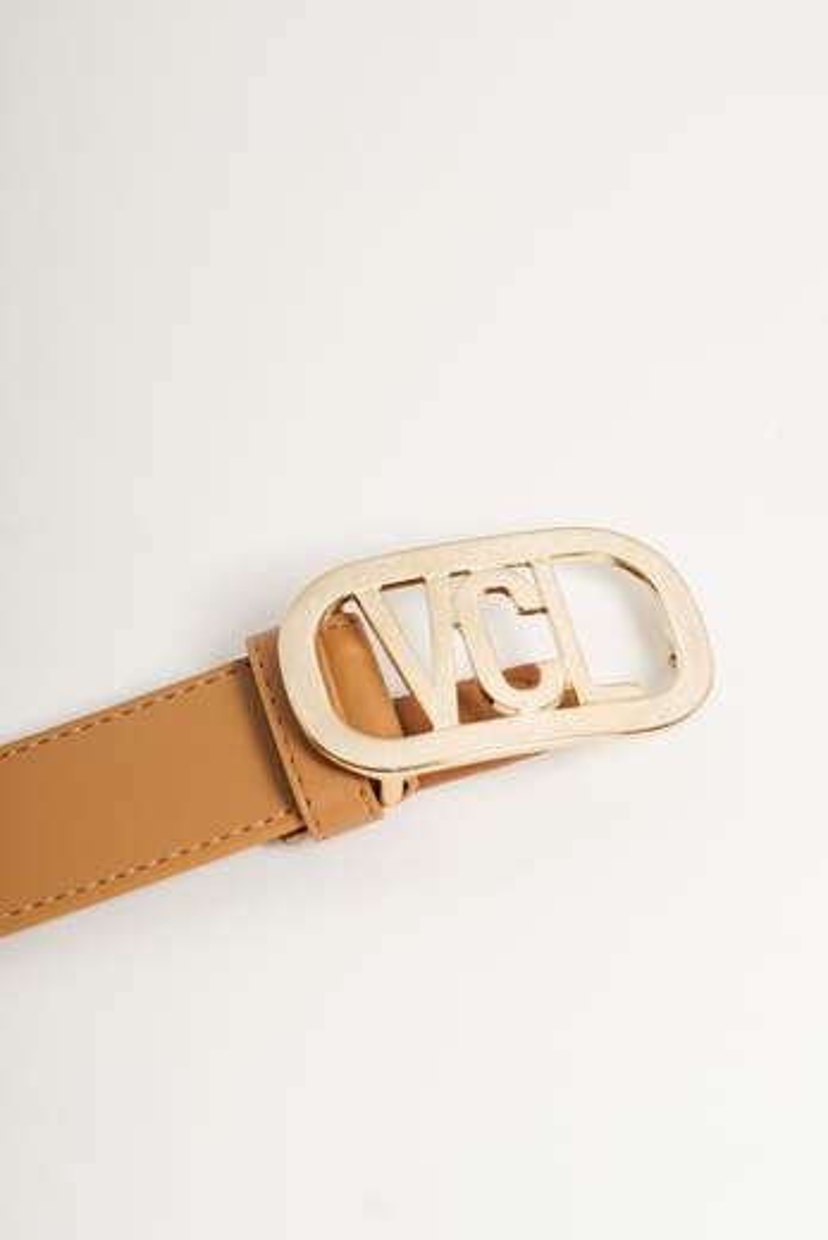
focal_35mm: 127
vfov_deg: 16.1
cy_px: 620
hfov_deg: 10.8
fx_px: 4378
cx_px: 414
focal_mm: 85
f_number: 7.1
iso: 640
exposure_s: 1/200
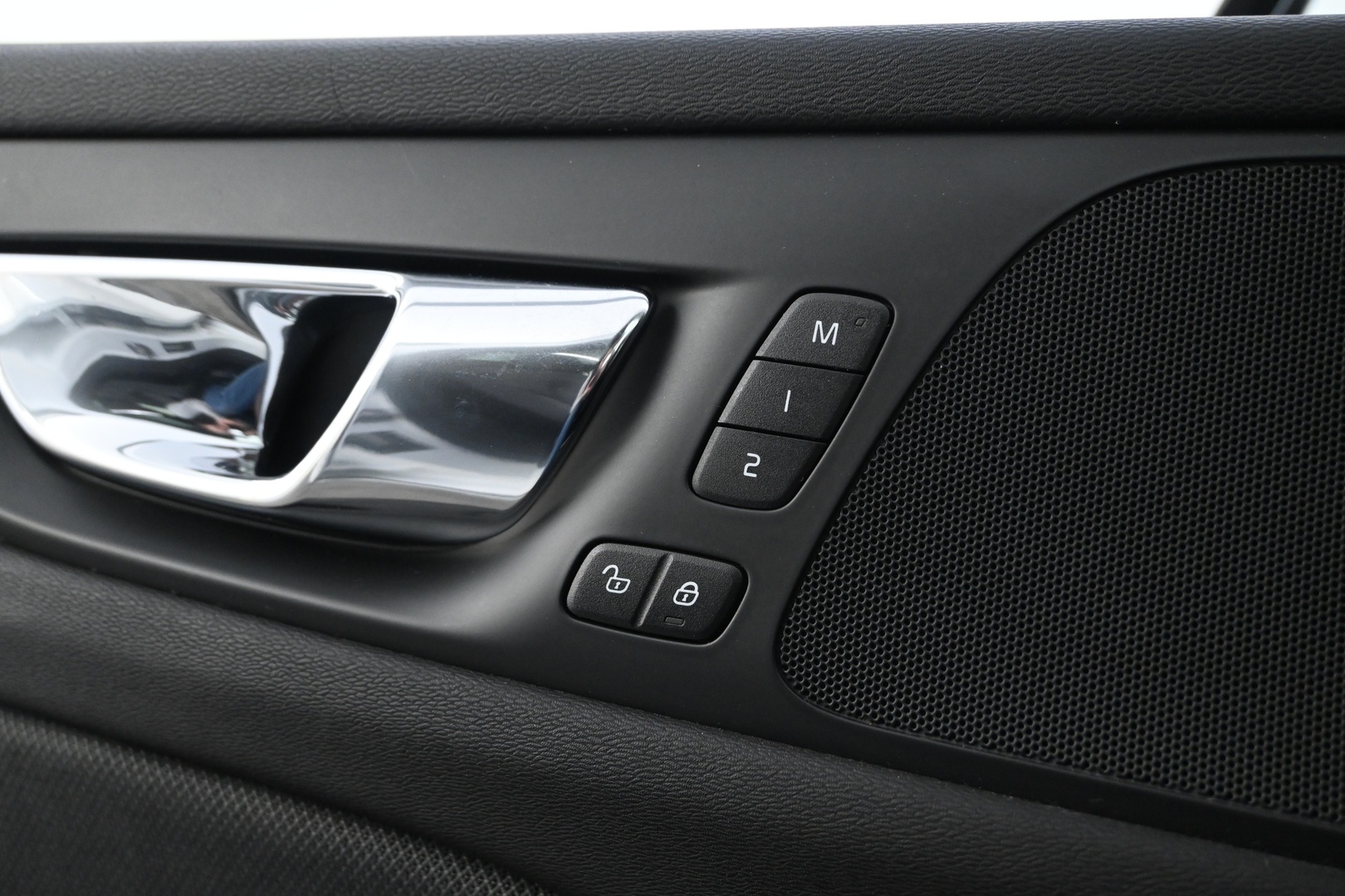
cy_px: 448
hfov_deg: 55.1
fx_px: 1289
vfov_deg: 38.4
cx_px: 672
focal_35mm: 34
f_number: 4.2
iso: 2500
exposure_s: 1/30
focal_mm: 23
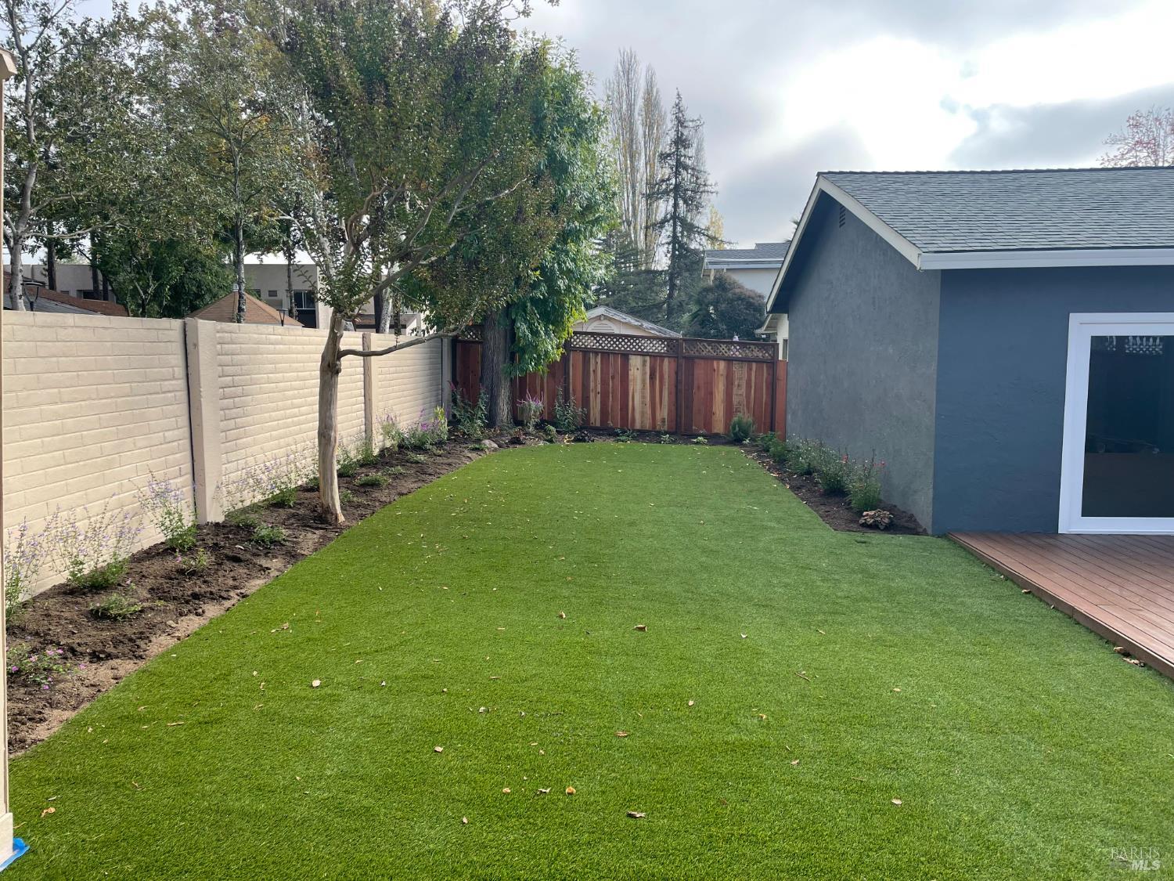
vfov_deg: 53.1
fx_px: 882
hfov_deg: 67.3
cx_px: 587
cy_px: 440
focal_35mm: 26
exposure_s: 1/979
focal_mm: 4.2
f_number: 1.6
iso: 32
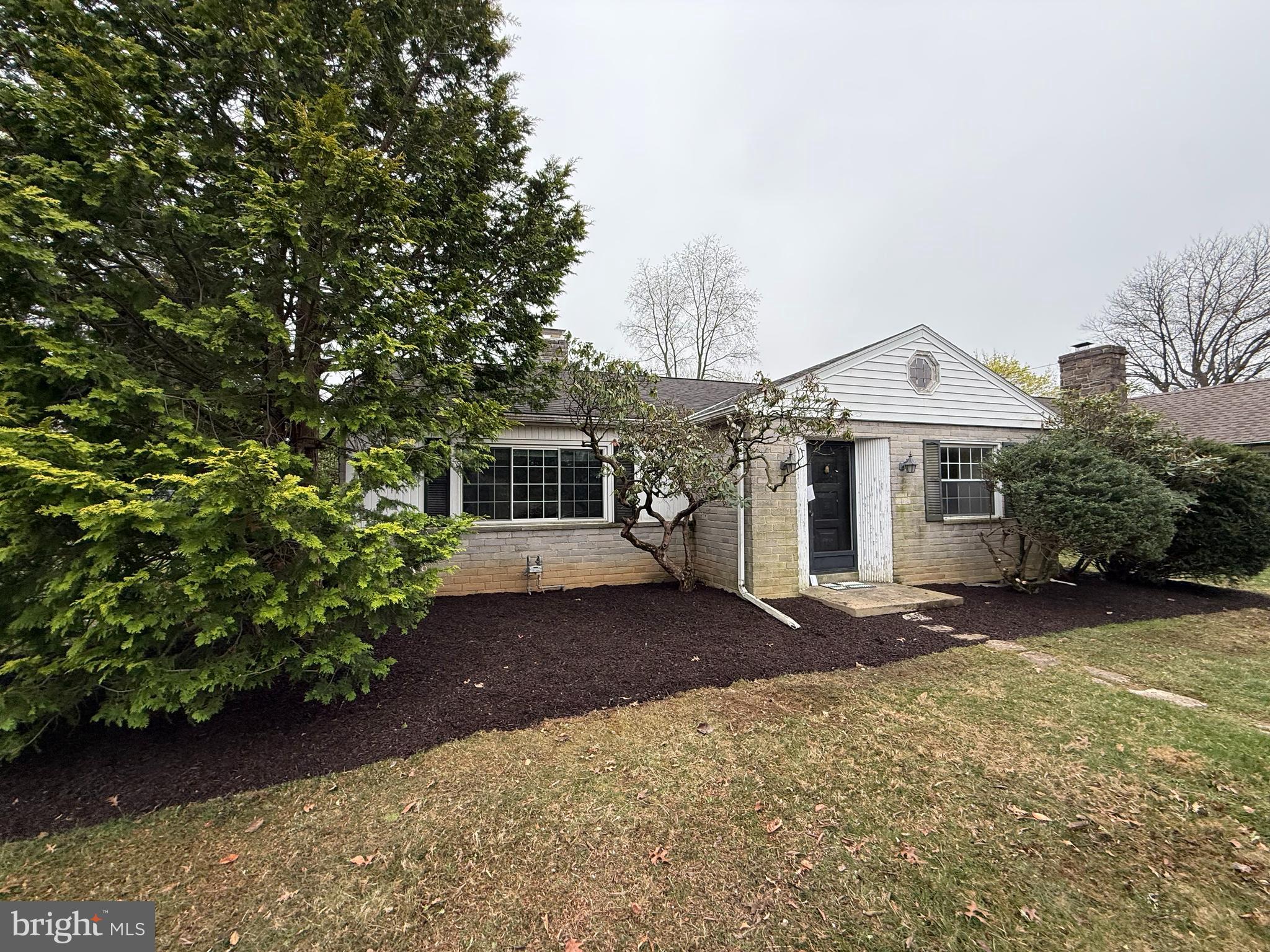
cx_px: 635
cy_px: 476
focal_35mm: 14
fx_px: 514
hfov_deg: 102.1
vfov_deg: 85.7
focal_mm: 2.22
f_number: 2.2
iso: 64
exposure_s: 1/122
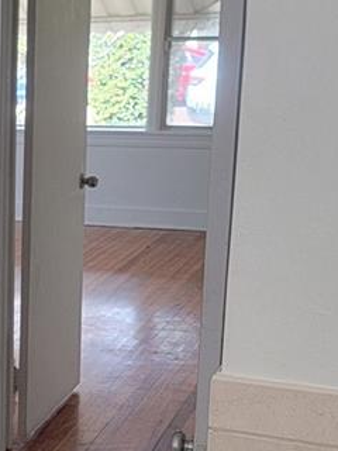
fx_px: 1172
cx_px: -139
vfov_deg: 21.7
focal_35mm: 90
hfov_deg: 15.4
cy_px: 293
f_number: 1.8
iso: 160
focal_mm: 6.7
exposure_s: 1/120
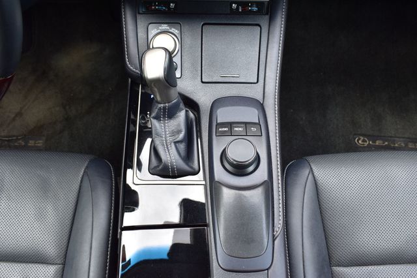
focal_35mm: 33
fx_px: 382
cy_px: 139
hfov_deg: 57.2
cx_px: 208
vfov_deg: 39.9
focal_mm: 22
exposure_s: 1/40
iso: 400
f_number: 7.1
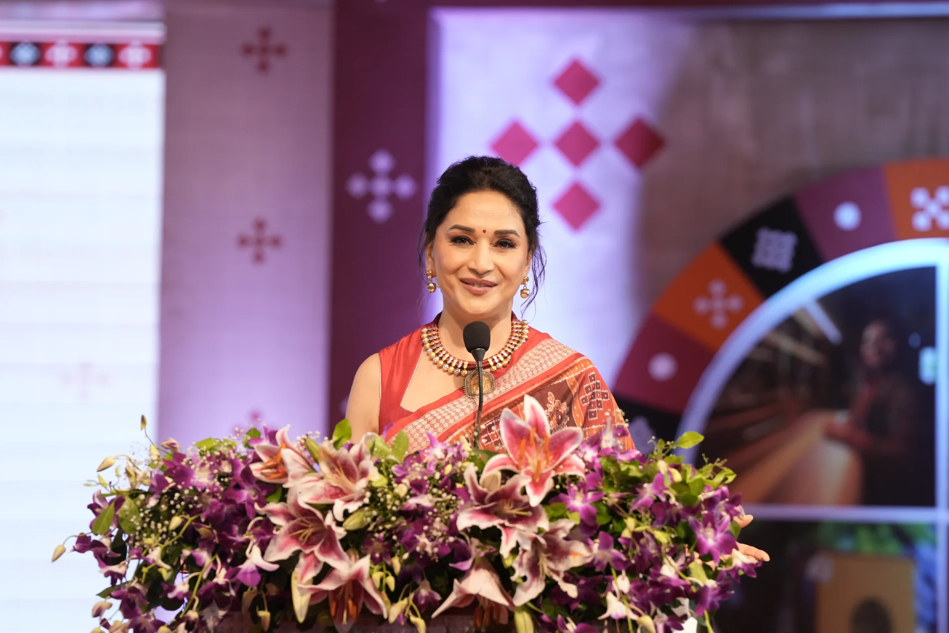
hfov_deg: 10.3
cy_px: 316
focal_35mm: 200
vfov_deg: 6.9
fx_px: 5272
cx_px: 474
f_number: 4.5
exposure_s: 1/500
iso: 2000
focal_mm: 200
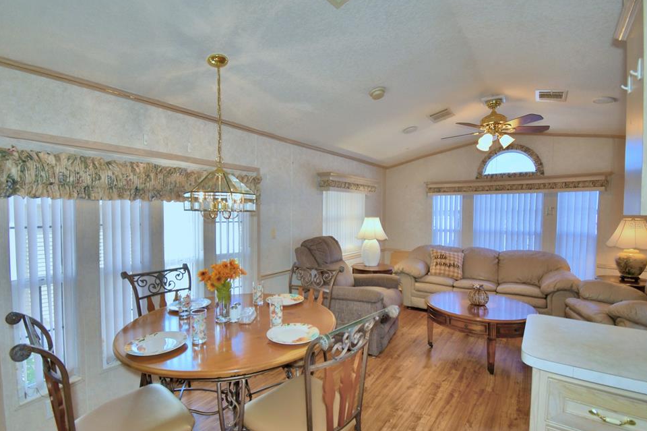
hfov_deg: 96.8
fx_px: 287
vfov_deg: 73.6
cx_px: 322
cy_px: 225
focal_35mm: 16
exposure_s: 1/60
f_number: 4.5
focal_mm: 10
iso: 200
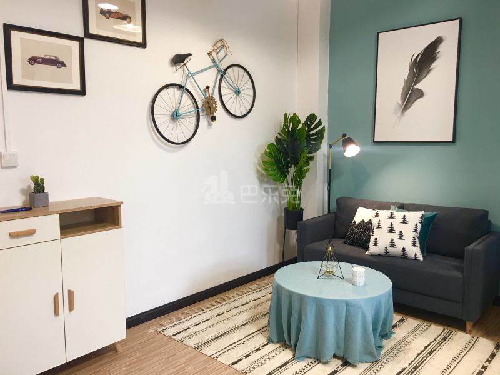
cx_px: 250
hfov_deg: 61.7
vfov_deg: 48.2
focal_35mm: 29
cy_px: 188
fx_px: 419
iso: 50
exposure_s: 1/17
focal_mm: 4.15
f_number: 2.2
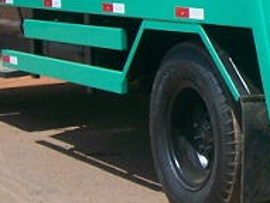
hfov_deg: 13.5
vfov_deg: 10.7
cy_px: -70
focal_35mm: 135
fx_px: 1055
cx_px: 437
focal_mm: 5.8
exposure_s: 1/208
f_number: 7.2
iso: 80
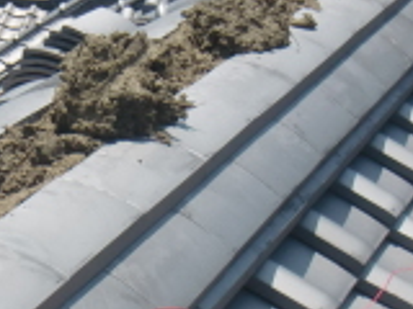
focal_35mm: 152
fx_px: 1813
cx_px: 98
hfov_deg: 12.9
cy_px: 255
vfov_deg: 9.7
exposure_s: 1/800
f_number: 3.9
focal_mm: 6.66
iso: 64
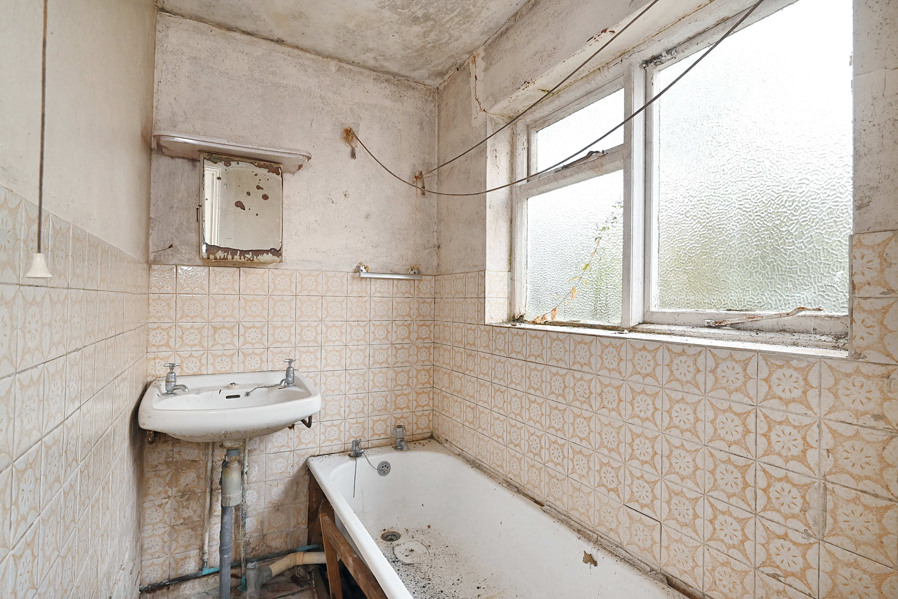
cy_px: 300
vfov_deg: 66.0
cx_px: 449
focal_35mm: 18
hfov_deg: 88.4
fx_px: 462
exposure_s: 1/40
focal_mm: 18.5
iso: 1000
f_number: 8
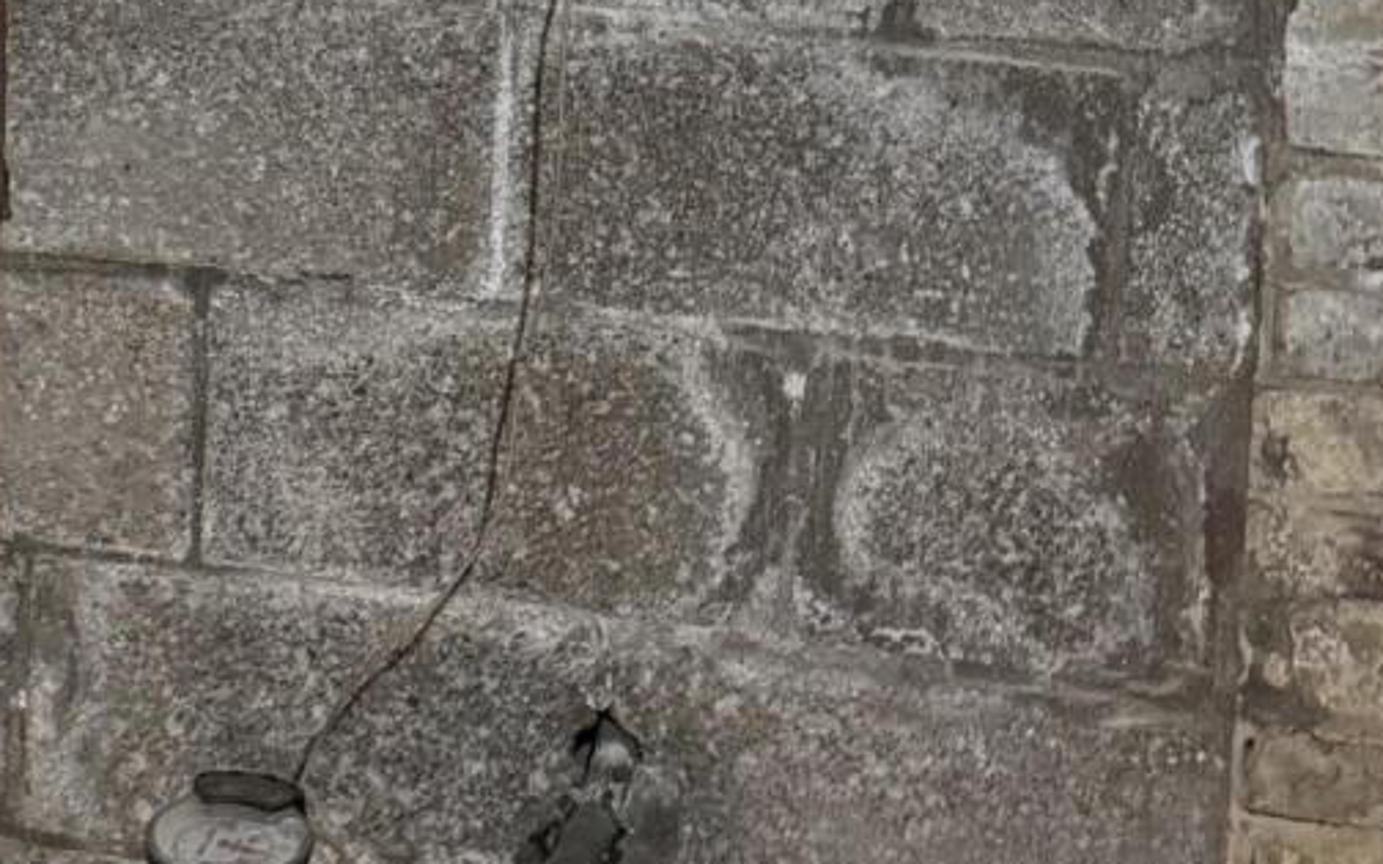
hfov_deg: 20.4
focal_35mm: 101
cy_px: -236
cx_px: 277
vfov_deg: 12.6
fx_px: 3807
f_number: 1.78
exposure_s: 1/30
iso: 1000
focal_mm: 6.76
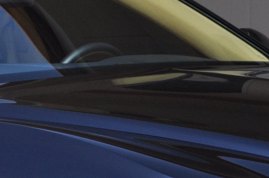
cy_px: 225
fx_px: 2023
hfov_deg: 7.6
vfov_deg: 5.0
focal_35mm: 271
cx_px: 4
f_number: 9
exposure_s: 1/320
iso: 200
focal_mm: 34
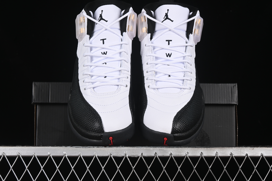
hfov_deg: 27.0
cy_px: 90
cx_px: 136
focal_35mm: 75
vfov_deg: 18.2
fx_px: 567
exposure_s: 1/80
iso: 160
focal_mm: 50
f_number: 8
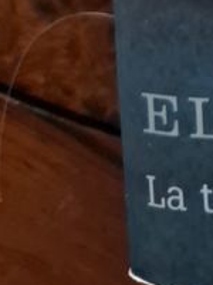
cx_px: 517
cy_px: -282
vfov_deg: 14.3
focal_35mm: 115
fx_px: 943
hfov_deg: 10.9
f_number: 1.8
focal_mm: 5.54
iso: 800
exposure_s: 1/25
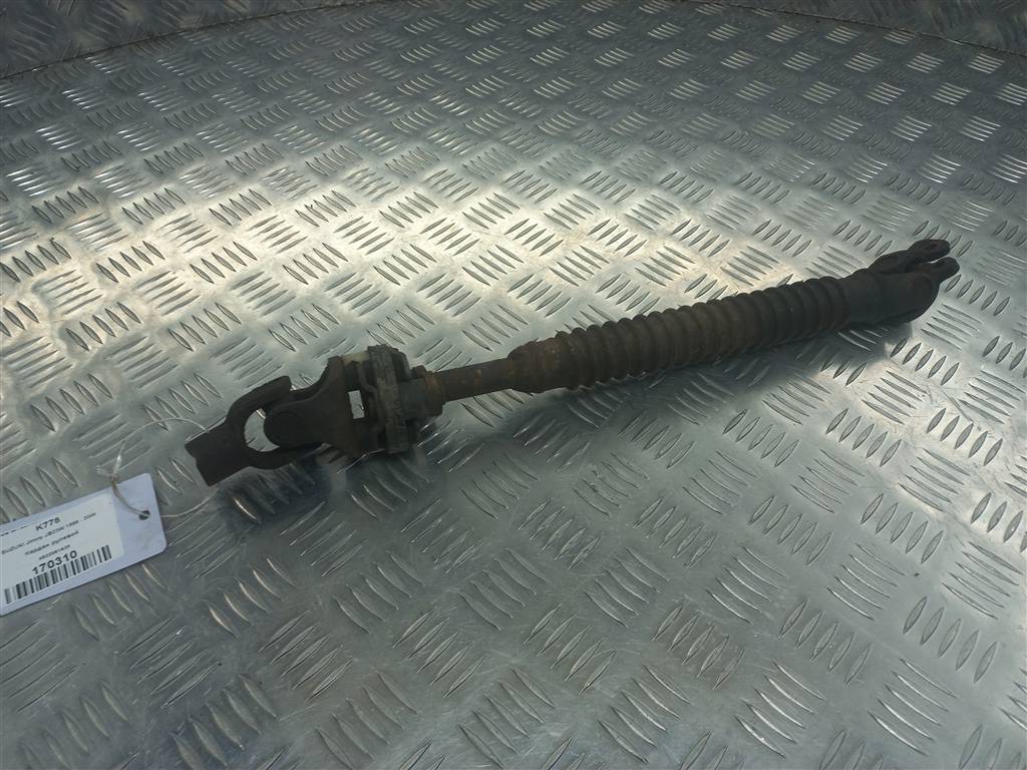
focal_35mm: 25
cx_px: 514
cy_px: 385
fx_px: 742
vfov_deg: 54.9
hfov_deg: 69.4
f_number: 1.8
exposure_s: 1/50
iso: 50
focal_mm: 4.6
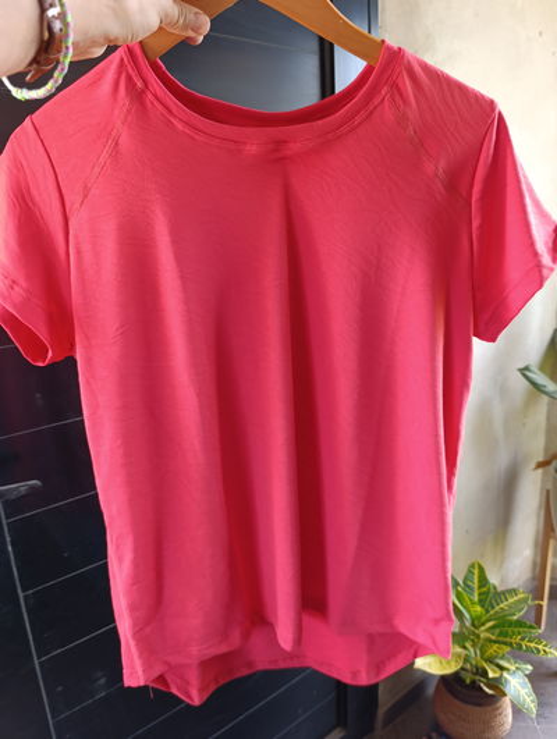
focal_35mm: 23
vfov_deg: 73.8
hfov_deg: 59.0
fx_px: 492
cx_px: 278
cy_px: 370
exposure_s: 1/100
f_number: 1.6
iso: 500
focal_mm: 6.14
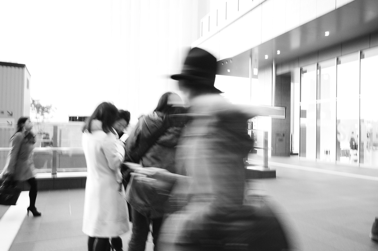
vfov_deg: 43.5
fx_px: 315
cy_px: 126
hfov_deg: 62.0
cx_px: 189
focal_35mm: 30
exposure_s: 1/25
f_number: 8
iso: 1600
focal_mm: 20
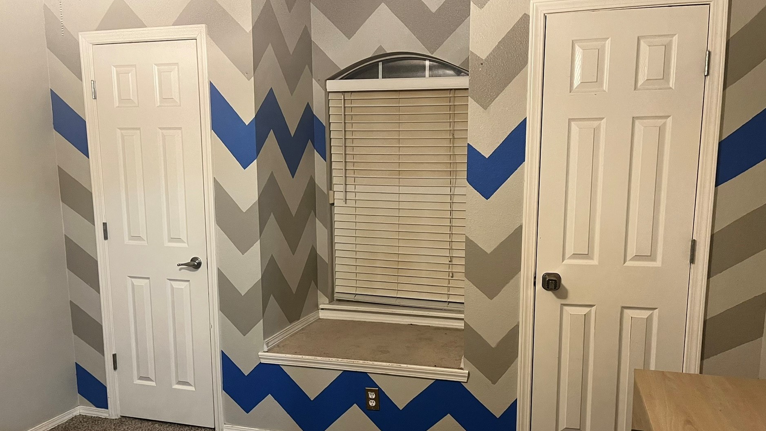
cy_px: 267
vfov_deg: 39.9
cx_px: 385
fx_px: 589
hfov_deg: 66.1
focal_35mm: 29
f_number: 1.6
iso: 500
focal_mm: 5.1
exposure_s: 1/60
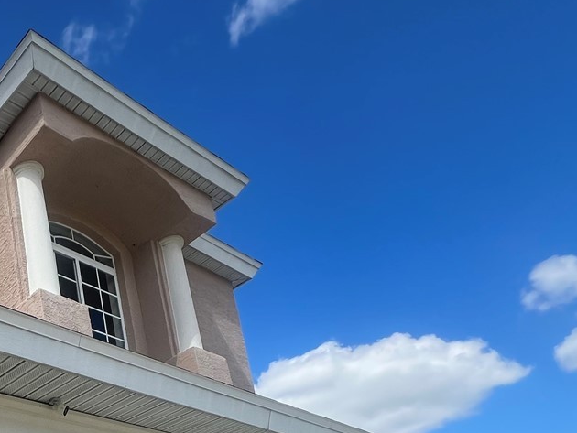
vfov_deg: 34.6
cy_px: 515
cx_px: -66
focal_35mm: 33
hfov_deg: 42.6
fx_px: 550
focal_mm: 1.57
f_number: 1.8
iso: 32
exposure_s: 1/1014
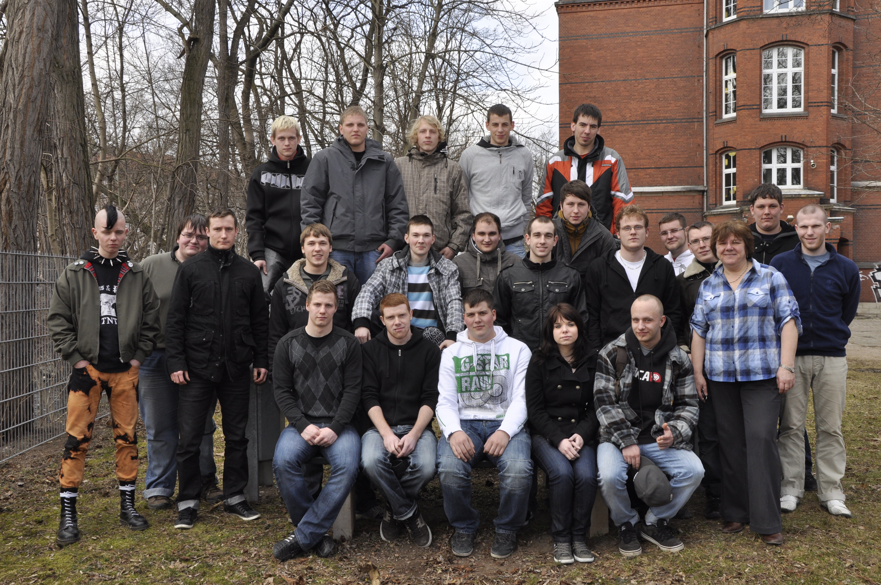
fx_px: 807
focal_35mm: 33
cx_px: 440
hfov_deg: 57.3
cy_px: 292
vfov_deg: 39.9
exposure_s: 1/200
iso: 400
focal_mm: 22
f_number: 11
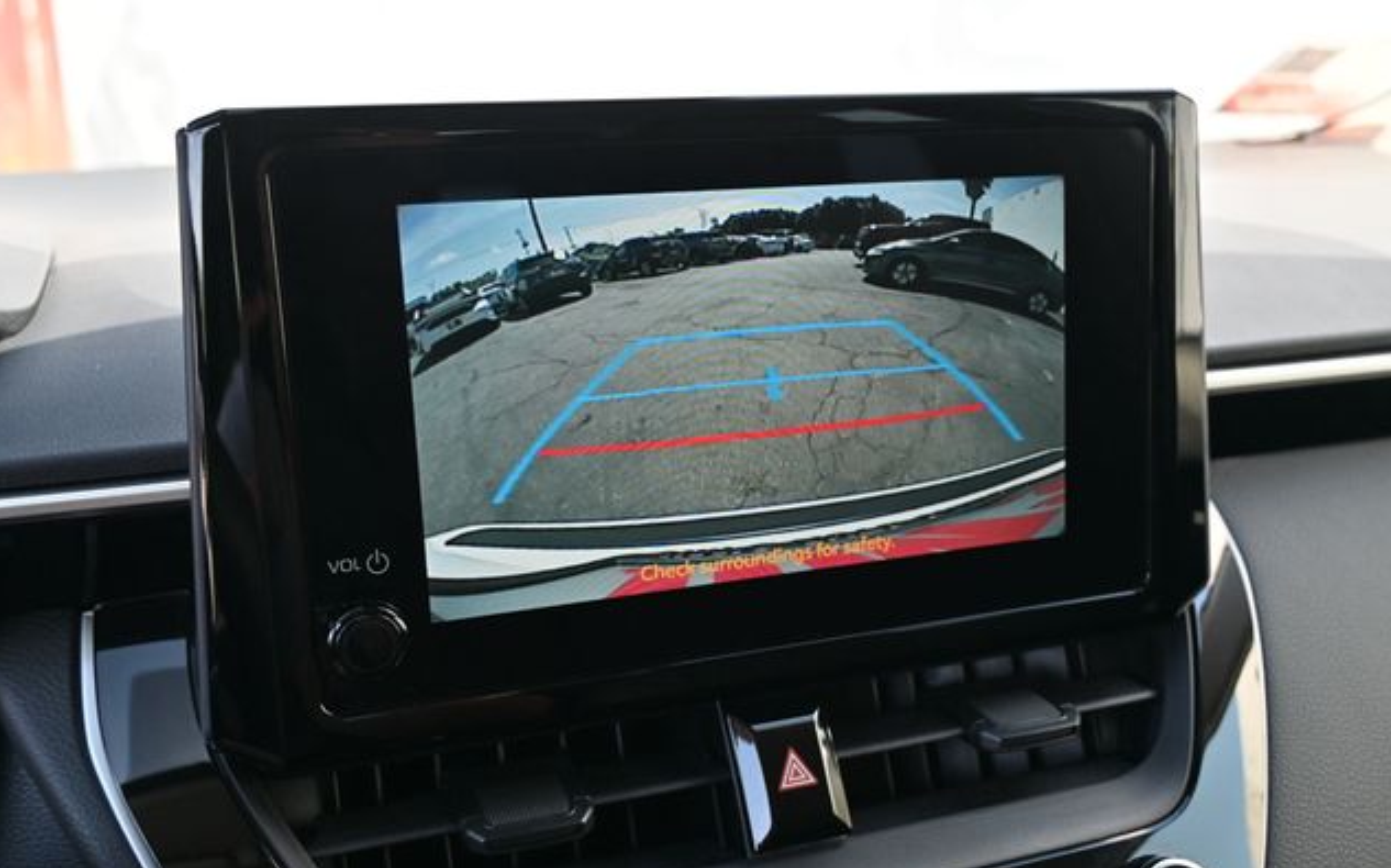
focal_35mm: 34
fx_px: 1288
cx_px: 694
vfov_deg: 37.2
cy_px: 413
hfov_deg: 56.7
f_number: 4
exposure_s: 1/250
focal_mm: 22
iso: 400
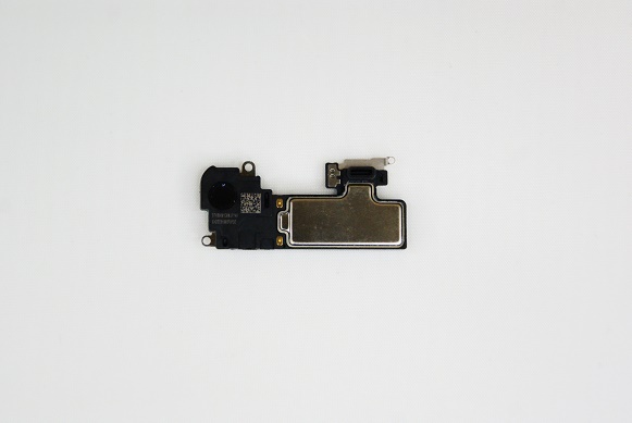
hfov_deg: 19.4
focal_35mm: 105
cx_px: 316
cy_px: 212
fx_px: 1846
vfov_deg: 13.1
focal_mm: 70
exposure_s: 1/160
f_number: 5.6
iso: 1600
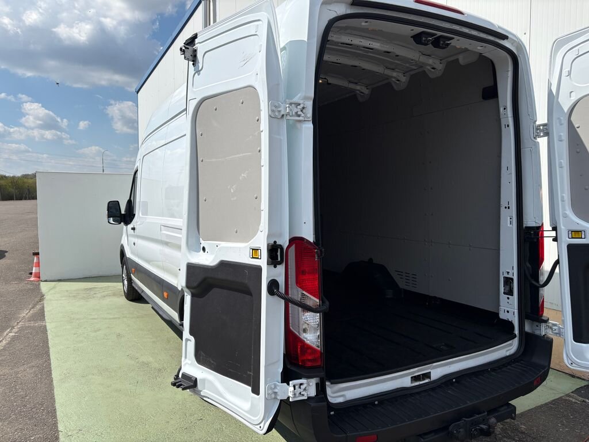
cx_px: 294
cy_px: 221
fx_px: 442
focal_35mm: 26
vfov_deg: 53.1
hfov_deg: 67.3
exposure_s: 1/6329
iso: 50
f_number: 1.6
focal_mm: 5.96
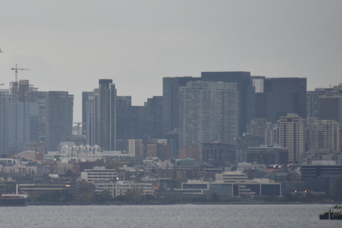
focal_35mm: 500
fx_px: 4751
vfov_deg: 2.8
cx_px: -2
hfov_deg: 4.1
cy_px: 138
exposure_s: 1/500
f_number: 5.6
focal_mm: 230
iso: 1400
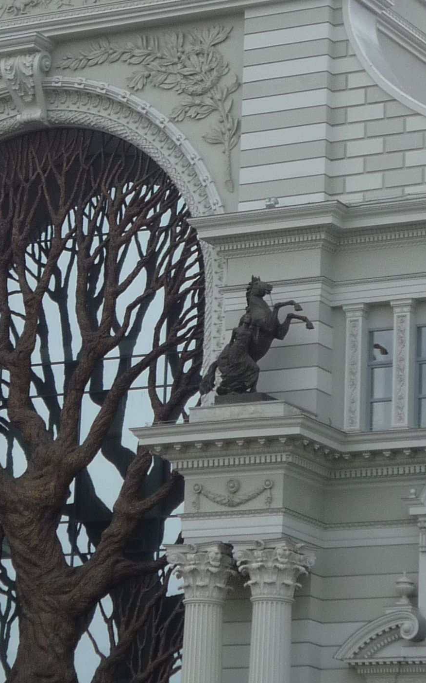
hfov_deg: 8.3
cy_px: 171
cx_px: 79
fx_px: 2918
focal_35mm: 157
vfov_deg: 13.3
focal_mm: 10
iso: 100
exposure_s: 1/320
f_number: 5.2
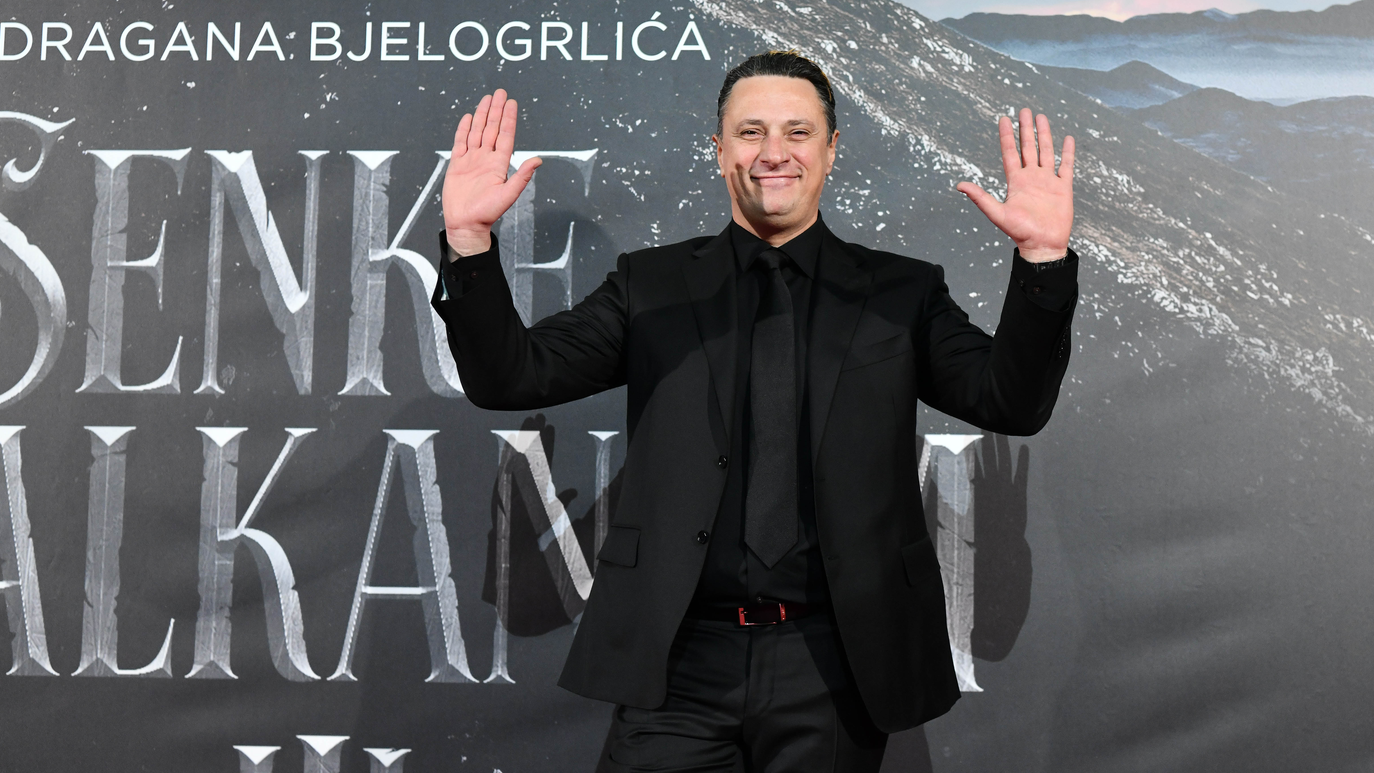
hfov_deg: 36.0
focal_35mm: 58
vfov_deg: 20.7
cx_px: 683
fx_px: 2113
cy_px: 393
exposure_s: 1/500
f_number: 4
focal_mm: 55
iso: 1600
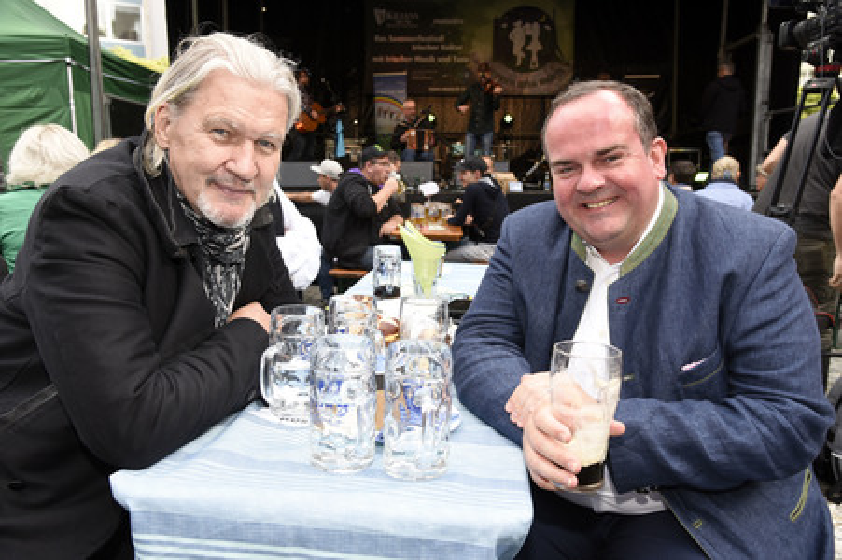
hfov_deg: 62.0
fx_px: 701
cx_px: 421
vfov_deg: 43.5
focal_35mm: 30
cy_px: 280
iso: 640
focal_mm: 30
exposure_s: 1/160
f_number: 6.3
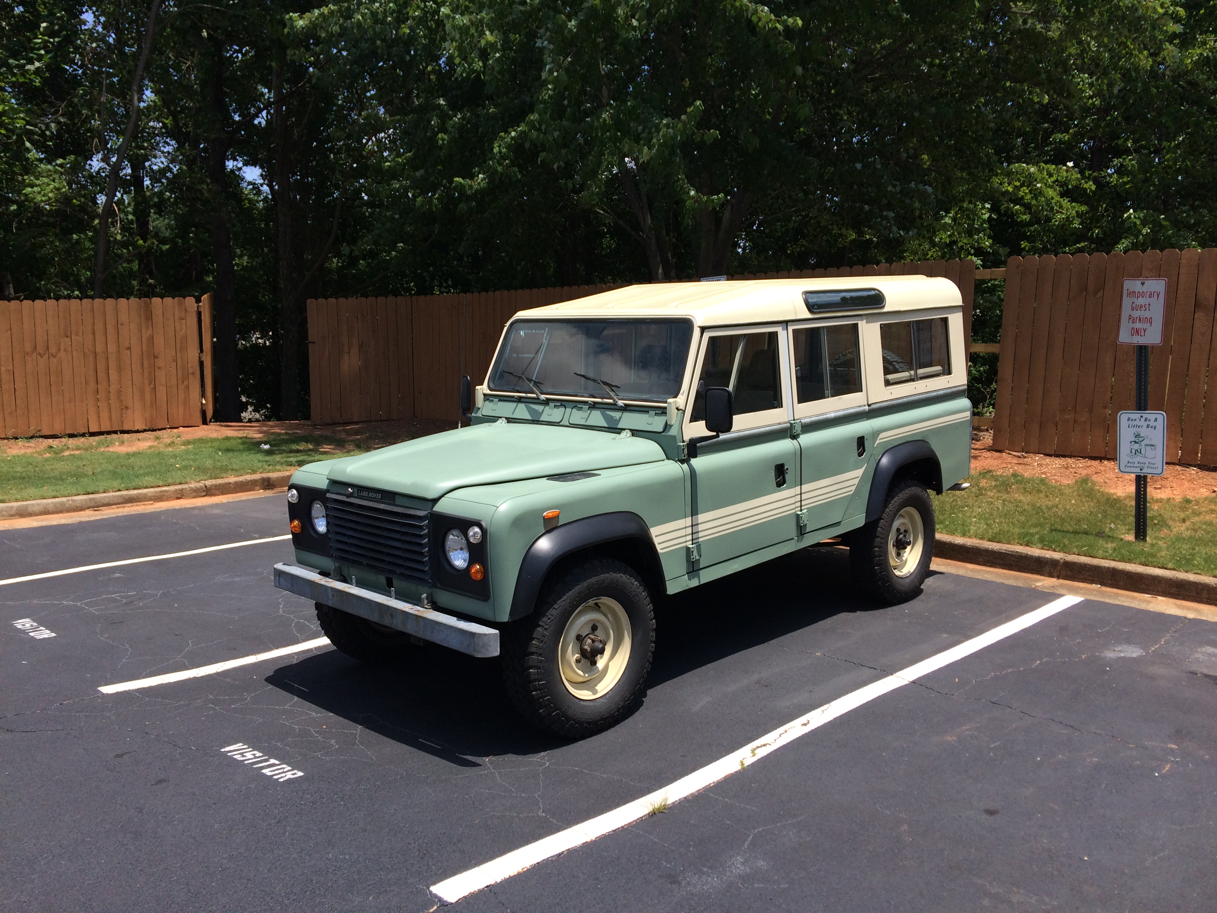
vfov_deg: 48.2
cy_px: 456
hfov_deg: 61.7
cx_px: 608
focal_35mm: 29
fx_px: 1020
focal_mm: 4.15
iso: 32
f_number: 2.2
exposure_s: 1/1709
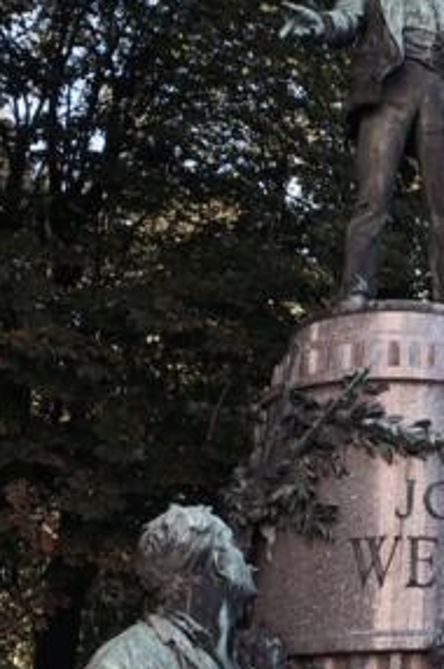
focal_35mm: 62
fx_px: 1150
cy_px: 281
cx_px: 606
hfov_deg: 19.8
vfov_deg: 32.4
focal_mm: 4.15
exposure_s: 1/120
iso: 32
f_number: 2.2
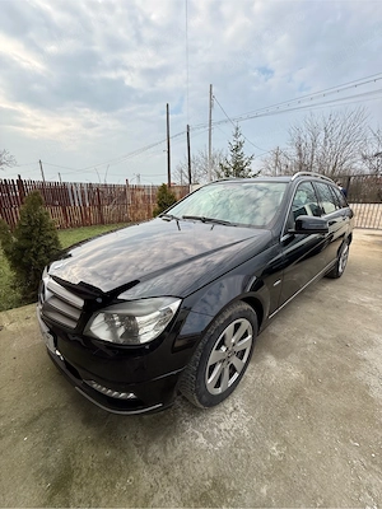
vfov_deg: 102.1
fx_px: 206
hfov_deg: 85.7
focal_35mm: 14
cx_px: 191
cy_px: 254
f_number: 2.2
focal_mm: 2.22
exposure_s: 1/445
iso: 50
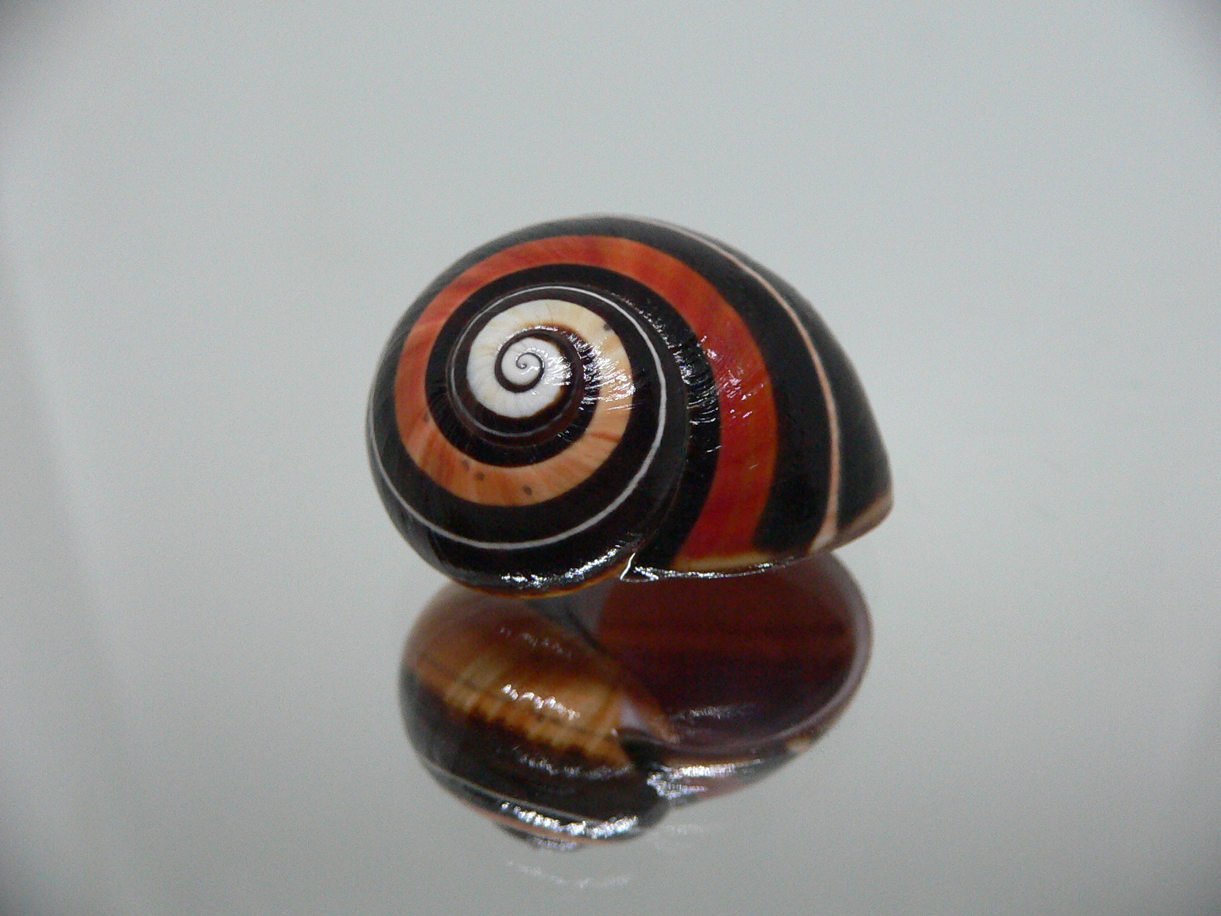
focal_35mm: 35
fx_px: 1235
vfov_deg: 40.7
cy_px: 458
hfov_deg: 52.6
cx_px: 610
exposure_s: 1/50
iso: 200
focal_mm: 4.6
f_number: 2.8
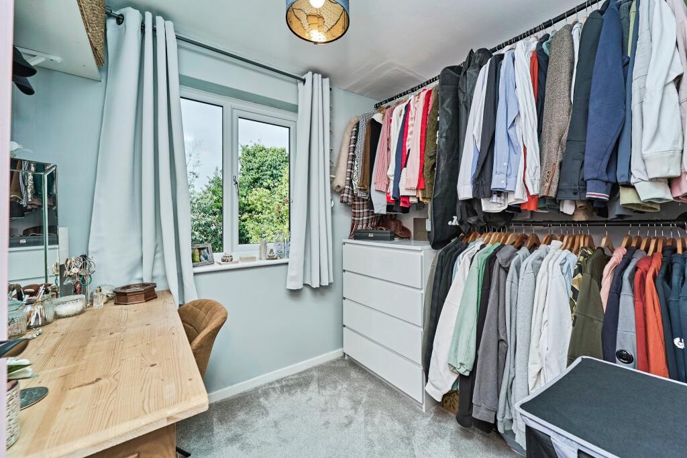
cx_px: 344
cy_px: 229
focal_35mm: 14
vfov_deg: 81.2
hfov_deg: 104.2
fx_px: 267
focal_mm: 14
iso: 200
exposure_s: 1/200
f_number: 8
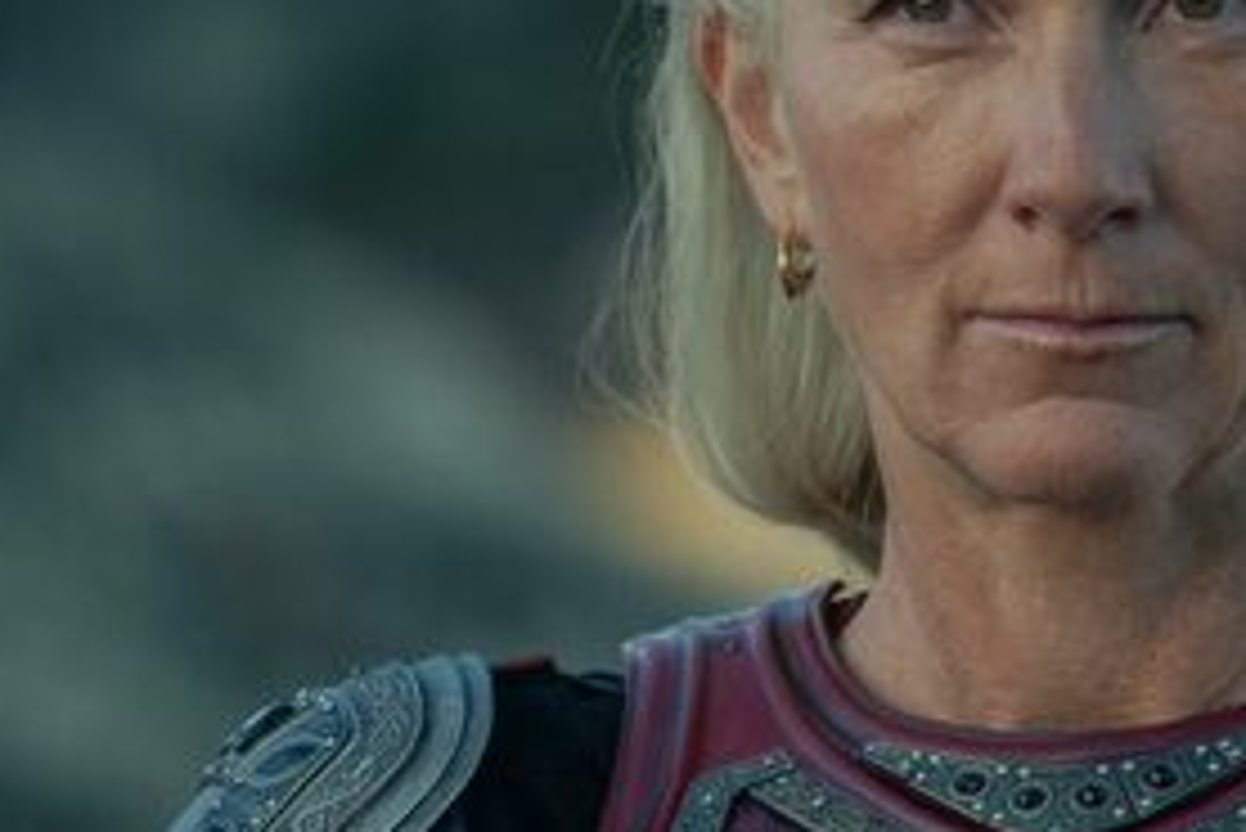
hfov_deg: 2.4
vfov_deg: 1.6
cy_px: 495
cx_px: 724
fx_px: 29988
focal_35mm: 866
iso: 100
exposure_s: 1/400
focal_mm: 200
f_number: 2.8
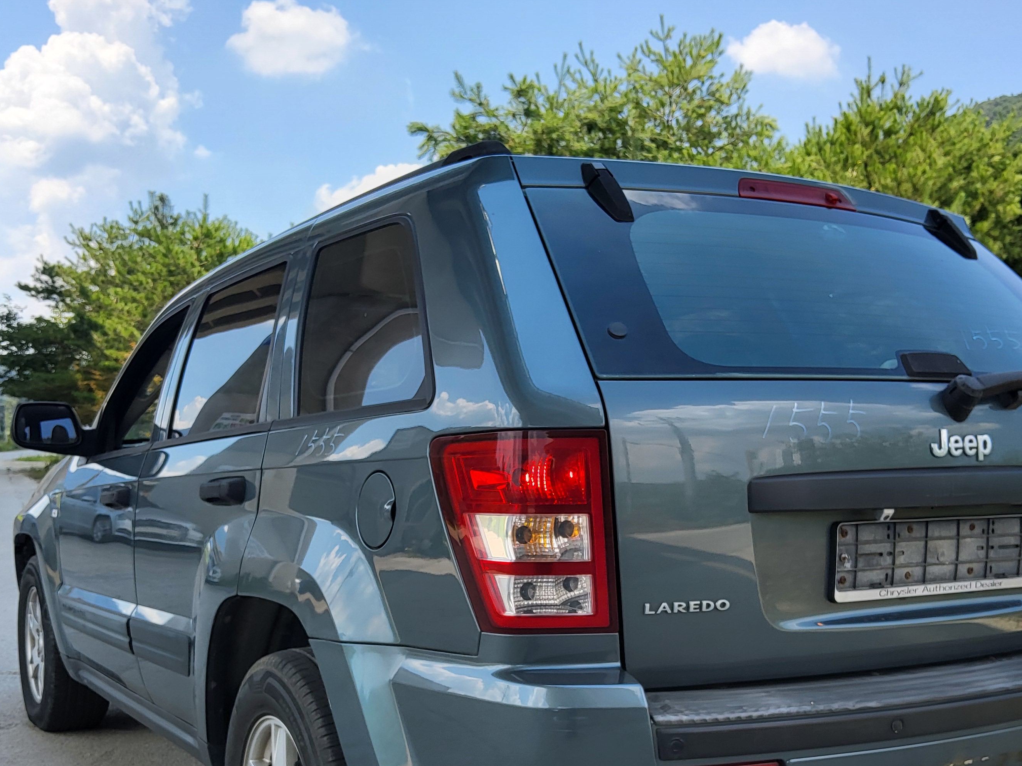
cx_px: 518
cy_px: 577
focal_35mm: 40
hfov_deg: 46.8
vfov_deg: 35.2
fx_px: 1181
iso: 12
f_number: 1.8
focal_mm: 3.98
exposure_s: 1/405
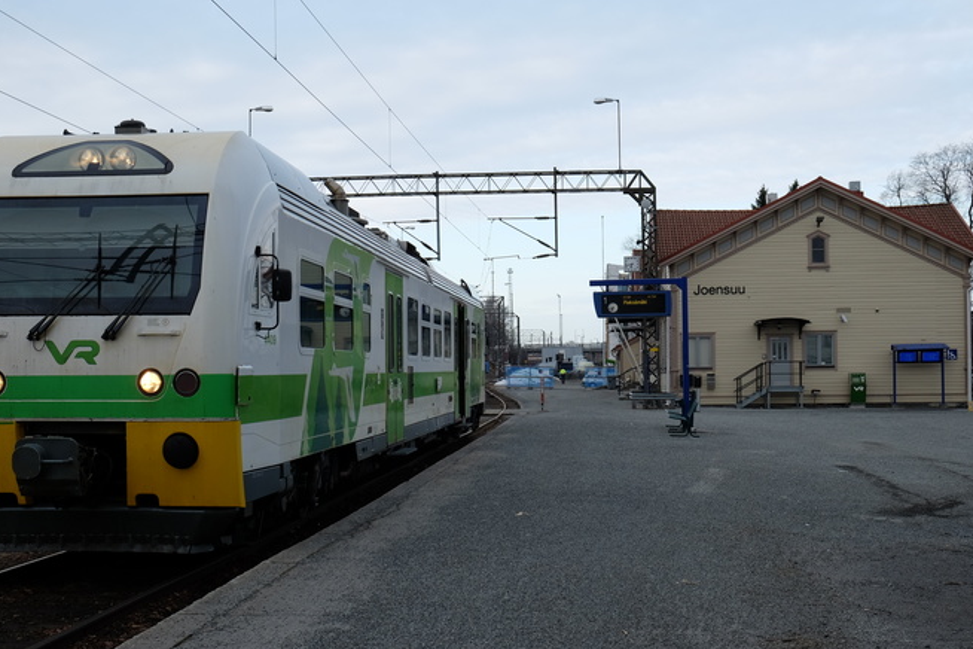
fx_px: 1243
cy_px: 353
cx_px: 463
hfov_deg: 42.7
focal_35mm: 46
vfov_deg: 29.2
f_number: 5
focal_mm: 25.4
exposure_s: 1/150
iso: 200
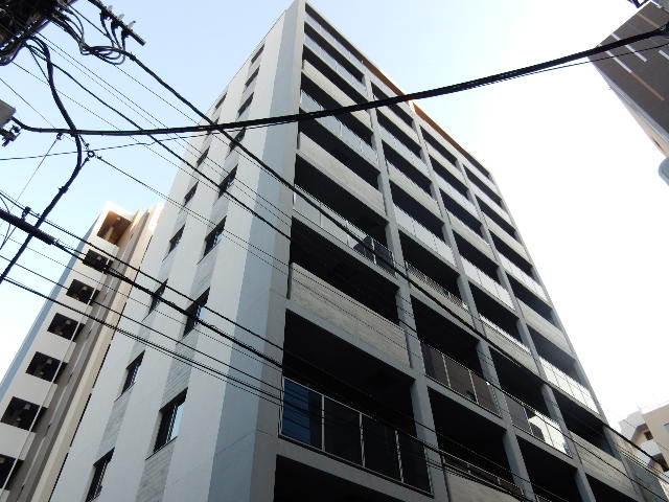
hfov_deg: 69.4
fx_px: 483
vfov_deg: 54.9
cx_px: 334
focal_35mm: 25
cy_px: 251
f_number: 3.7
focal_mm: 4.5
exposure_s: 1/125
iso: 125
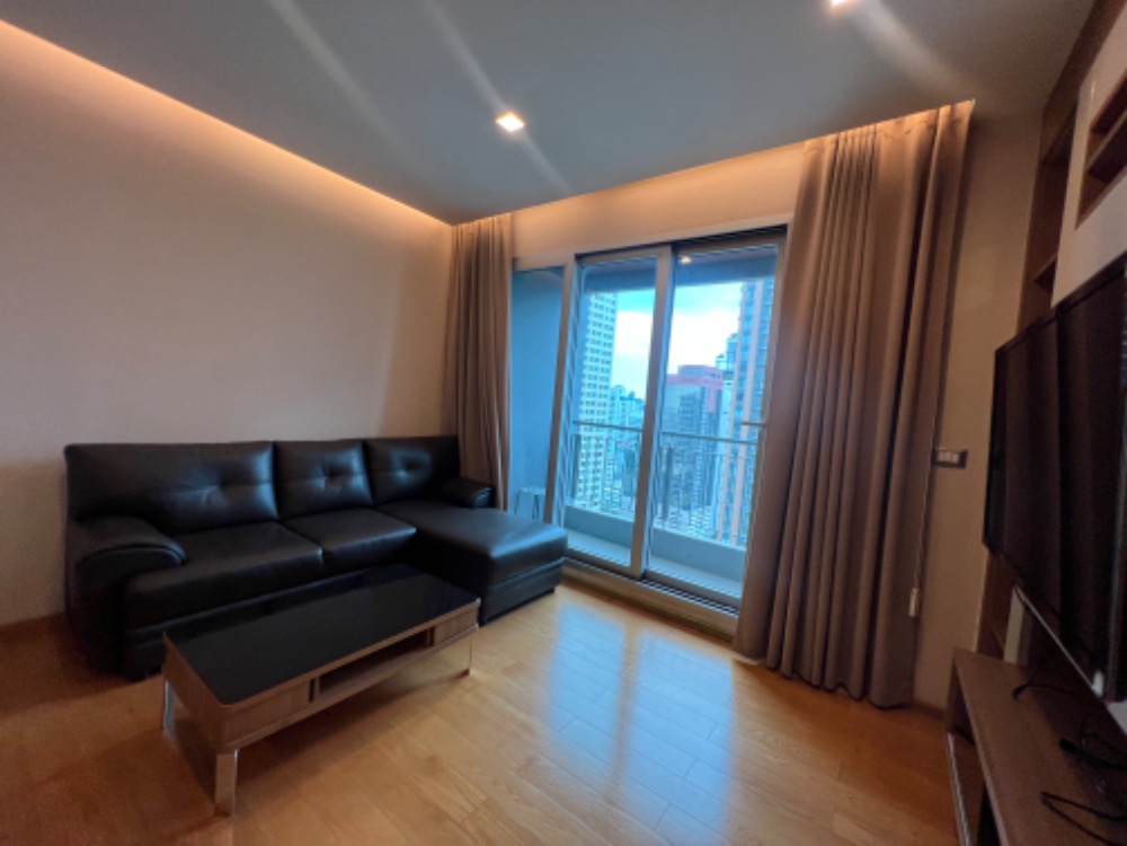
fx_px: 423
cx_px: 564
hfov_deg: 106.2
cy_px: 423
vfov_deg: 89.9
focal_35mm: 13
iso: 80
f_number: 1.8
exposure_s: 1/100
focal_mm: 1.57
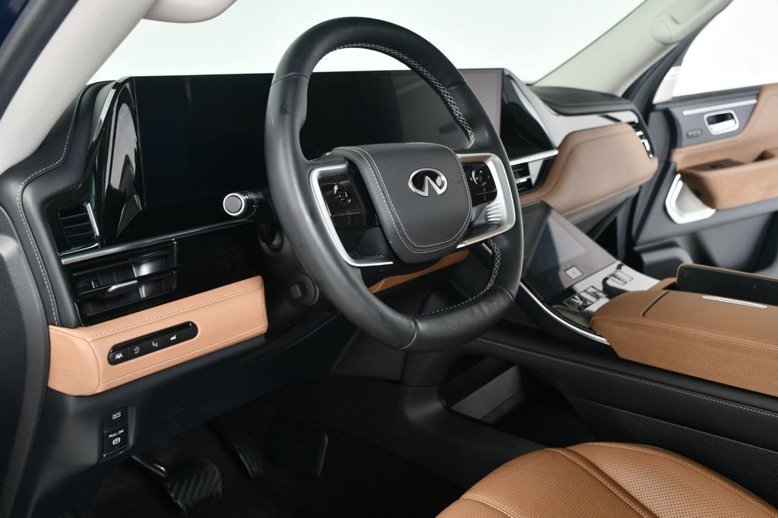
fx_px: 734
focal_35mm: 34
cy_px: 259
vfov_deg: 38.9
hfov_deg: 55.8
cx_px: 389
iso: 100
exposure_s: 1/160
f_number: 4.5
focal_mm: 23
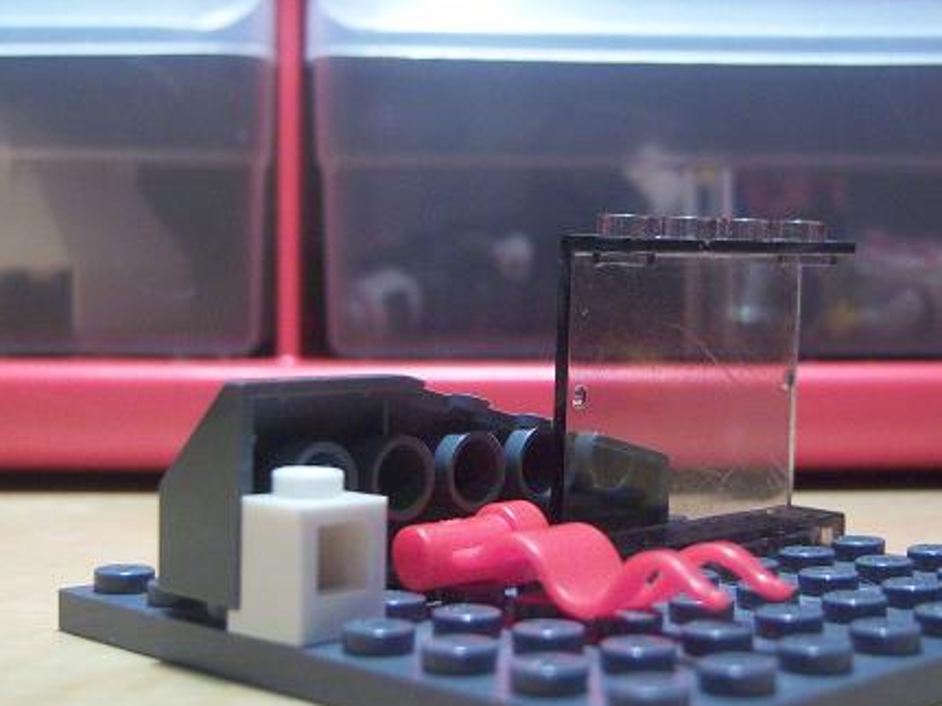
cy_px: 264
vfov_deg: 24.0
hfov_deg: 31.7
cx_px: 533
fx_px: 1660
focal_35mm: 61
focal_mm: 7.5
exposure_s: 1/30
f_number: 2.8
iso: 160
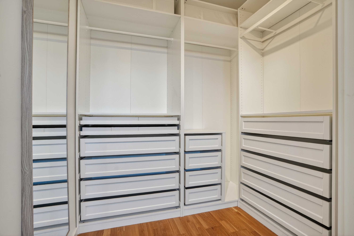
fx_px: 167
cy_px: 118
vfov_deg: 70.4
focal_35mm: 17
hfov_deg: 93.3
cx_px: 177
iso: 400
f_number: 8
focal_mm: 17
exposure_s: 1/10
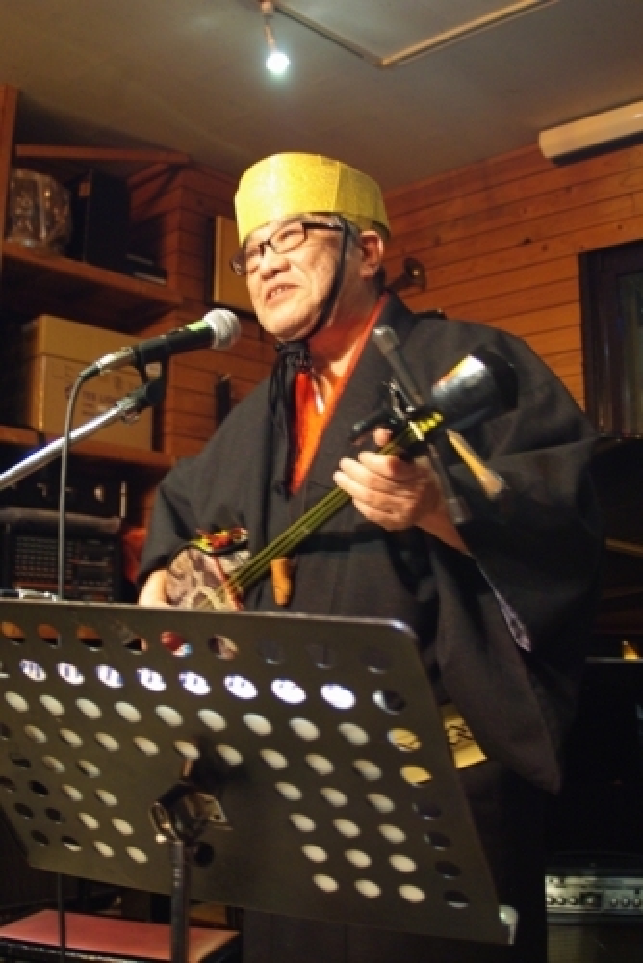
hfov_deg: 31.9
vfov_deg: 46.4
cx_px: 322
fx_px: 1124
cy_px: 482
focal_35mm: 42
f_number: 4.5
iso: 800
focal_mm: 28
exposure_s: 1/8
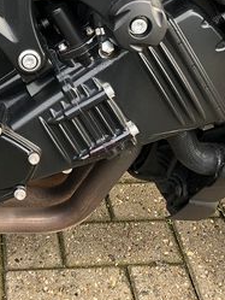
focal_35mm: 72
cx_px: 13
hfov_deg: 20.0
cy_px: 24
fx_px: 623
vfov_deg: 26.1
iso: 50
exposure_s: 1/120
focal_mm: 3.99
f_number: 1.8
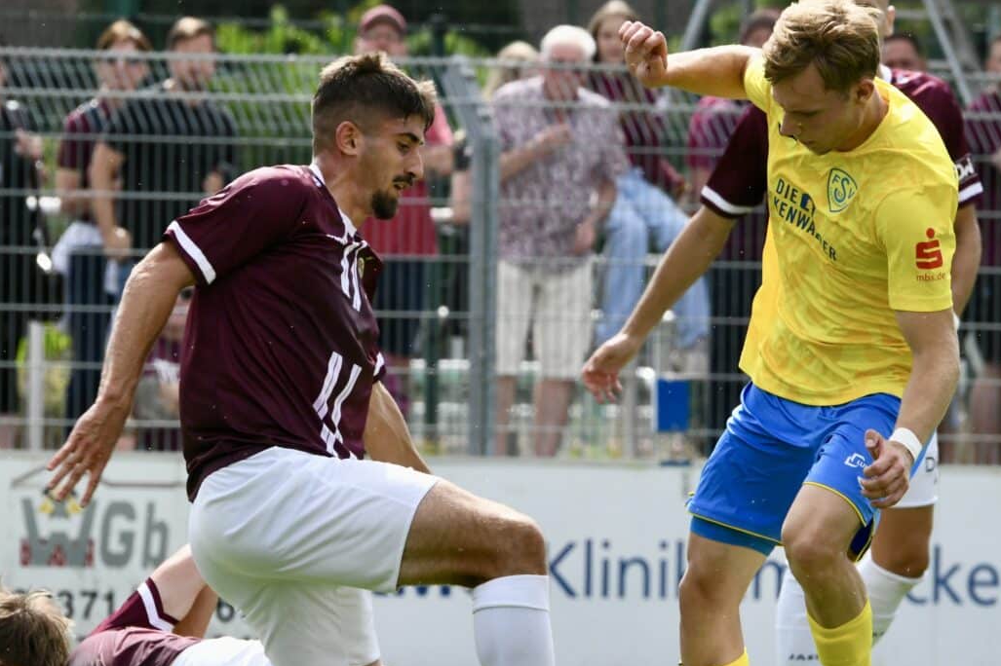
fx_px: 22180
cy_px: 368
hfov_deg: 2.6
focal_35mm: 798
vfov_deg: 1.7
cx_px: 544
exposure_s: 1/1600
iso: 2000
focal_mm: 400
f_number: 13
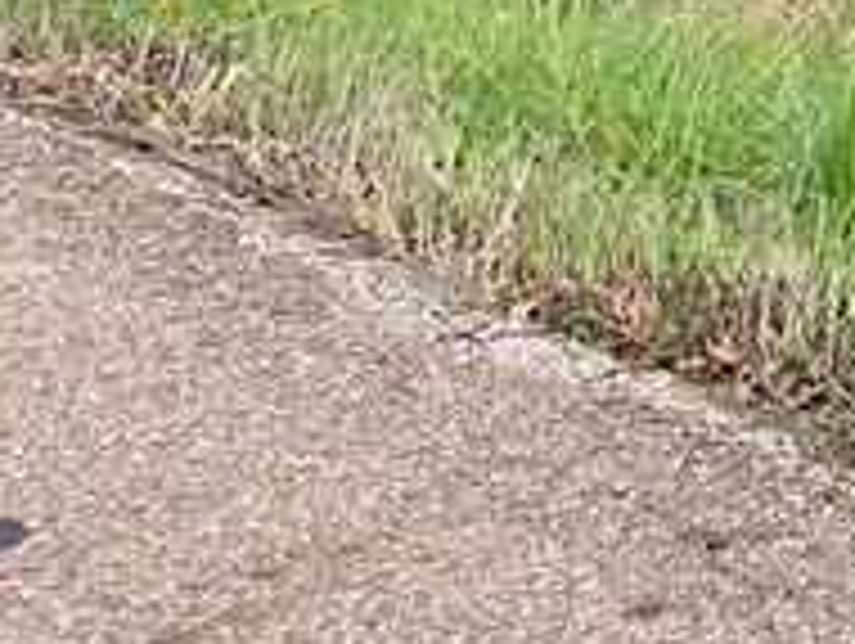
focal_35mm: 140
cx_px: 2254
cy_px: -919
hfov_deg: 11.1
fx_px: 3462
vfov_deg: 9.4
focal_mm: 4.25
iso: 25
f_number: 1.8
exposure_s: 1/483
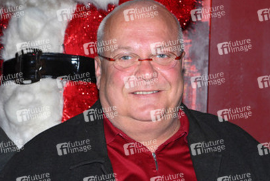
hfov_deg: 18.6
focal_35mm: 110
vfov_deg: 12.5
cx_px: 149
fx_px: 826
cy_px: 97
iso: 400
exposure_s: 1/60
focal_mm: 66
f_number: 9
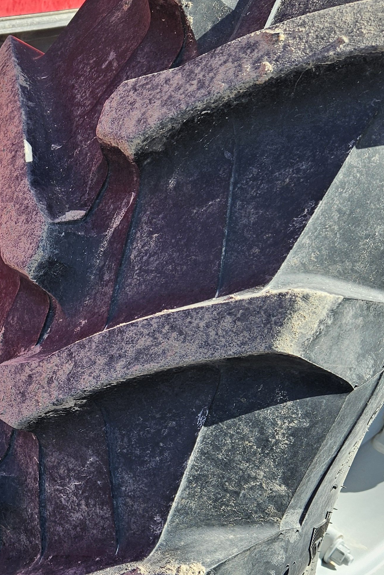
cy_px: 385
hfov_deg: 26.1
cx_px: -2
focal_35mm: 49
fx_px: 784
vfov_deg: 39.8
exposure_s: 1/703
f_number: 1.8
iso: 25
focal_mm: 5.4
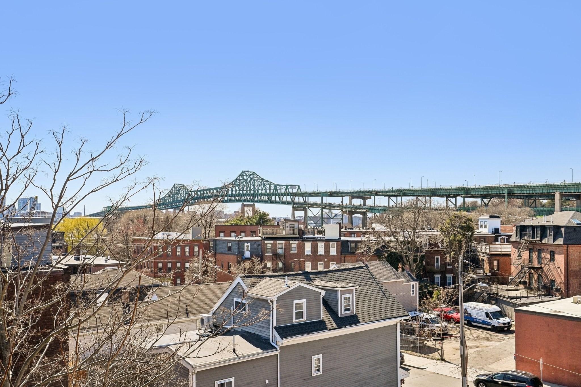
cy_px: 194
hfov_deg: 61.9
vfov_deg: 43.6
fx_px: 484
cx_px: 290
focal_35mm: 30
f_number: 8
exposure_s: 1/1250
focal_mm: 30
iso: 400
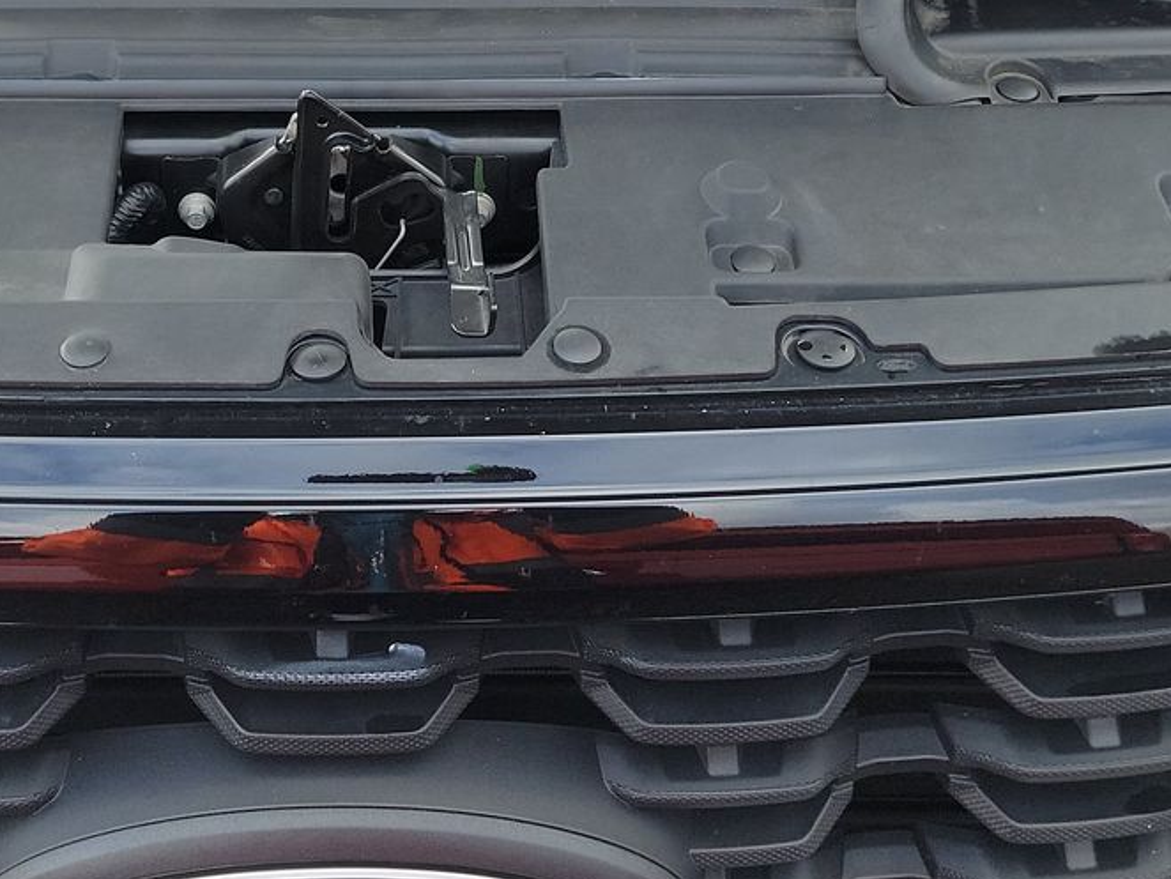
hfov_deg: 32.8
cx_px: 356
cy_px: -115
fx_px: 1963
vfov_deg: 23.5
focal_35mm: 58
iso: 50
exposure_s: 1/137
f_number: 1.8
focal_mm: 6.7
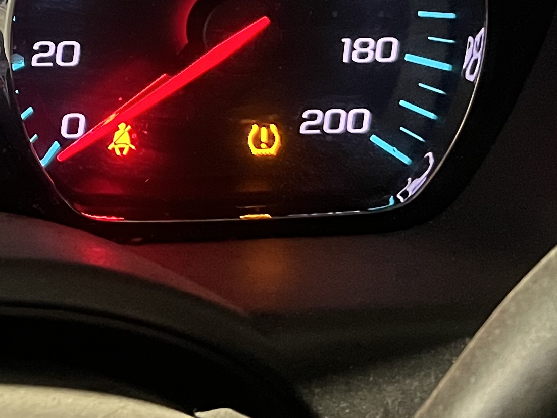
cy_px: -244
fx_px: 1529
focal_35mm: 95
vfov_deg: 14.3
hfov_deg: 18.4
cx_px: -264
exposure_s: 1/30
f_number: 1.5
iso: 500
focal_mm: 5.7
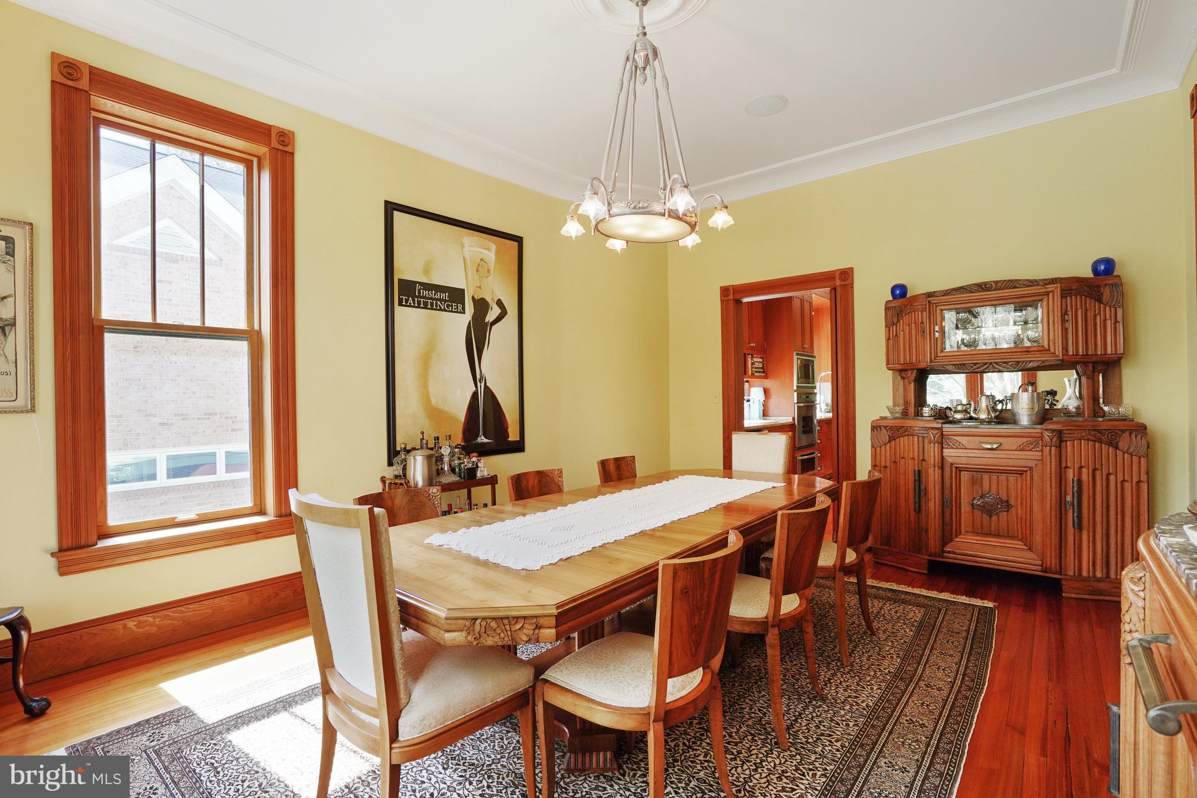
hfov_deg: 96.7
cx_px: 598
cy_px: 399
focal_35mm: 16
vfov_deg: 73.7
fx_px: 532
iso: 500
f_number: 8
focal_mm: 16
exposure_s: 1/30
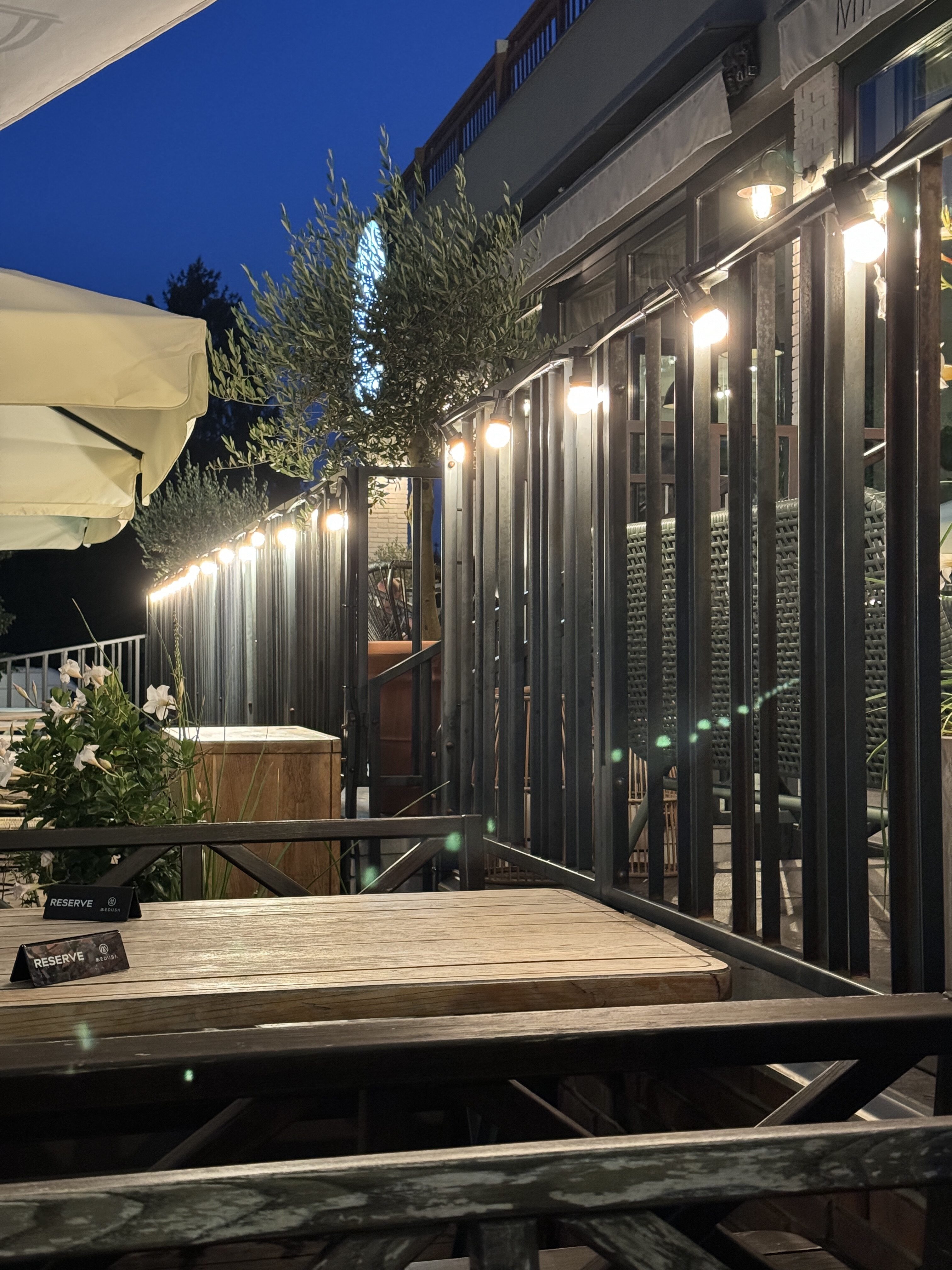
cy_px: 635
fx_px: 1760
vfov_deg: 39.7
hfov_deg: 30.3
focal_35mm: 48
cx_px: 476
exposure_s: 1/25
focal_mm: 6.86
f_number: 1.78
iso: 500
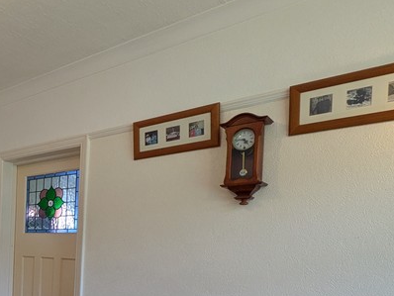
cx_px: -27
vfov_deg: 37.4
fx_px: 410
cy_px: 261
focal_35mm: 36
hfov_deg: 42.0
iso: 74
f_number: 2.2
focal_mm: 1.83
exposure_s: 1/100
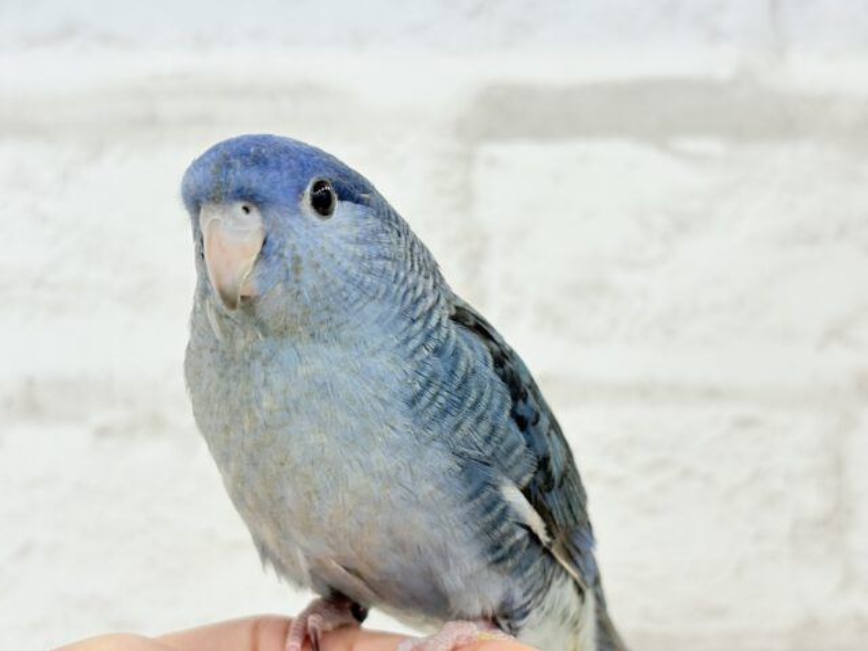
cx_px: 434
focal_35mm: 52
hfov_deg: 36.8
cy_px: 326
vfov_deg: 28.0
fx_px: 1304
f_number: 1.6
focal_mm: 5.96
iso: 50
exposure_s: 1/50
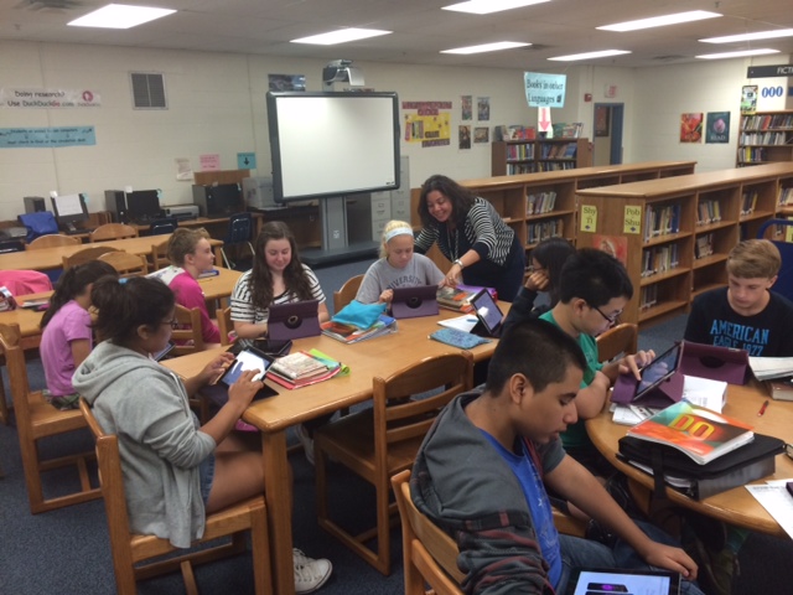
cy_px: 298
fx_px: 687
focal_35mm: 30
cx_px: 396
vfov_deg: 46.8
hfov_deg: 60.0
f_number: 2.2
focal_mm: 4.12
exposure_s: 1/30
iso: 64
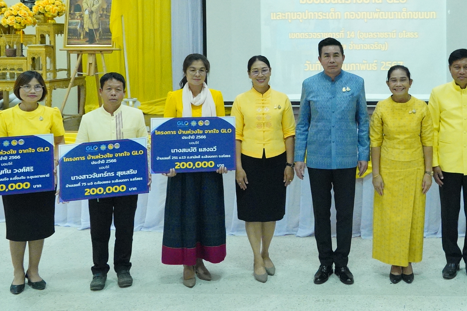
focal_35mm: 47
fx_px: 610
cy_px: 72
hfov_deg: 40.7
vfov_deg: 28.2
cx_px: 352
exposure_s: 1/125
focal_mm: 25
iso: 12800
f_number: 6.3
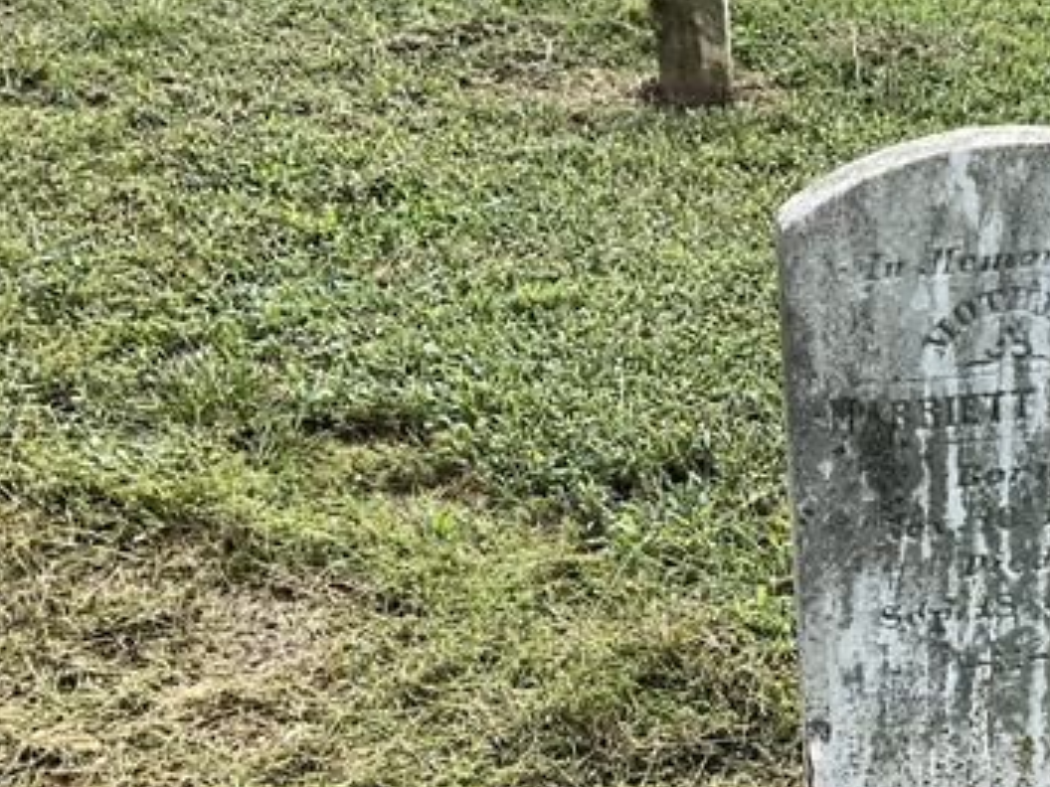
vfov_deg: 21.7
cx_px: 949
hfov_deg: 28.3
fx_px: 2002
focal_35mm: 66
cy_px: 724
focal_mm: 3
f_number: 1.8
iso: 16
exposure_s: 1/869
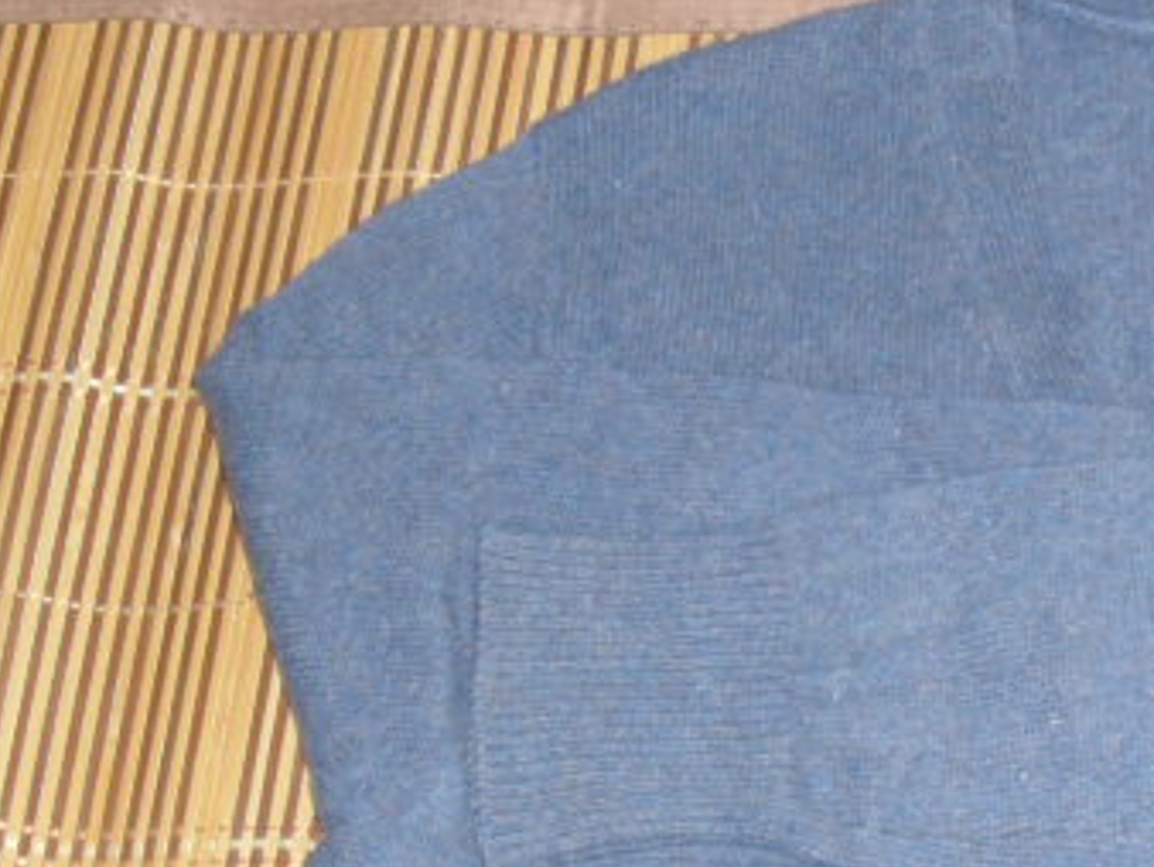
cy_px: 952
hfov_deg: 17.8
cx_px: 1314
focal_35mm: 106
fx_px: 3536
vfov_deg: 13.7
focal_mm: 6.3
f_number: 3.2
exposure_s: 1/45
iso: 200
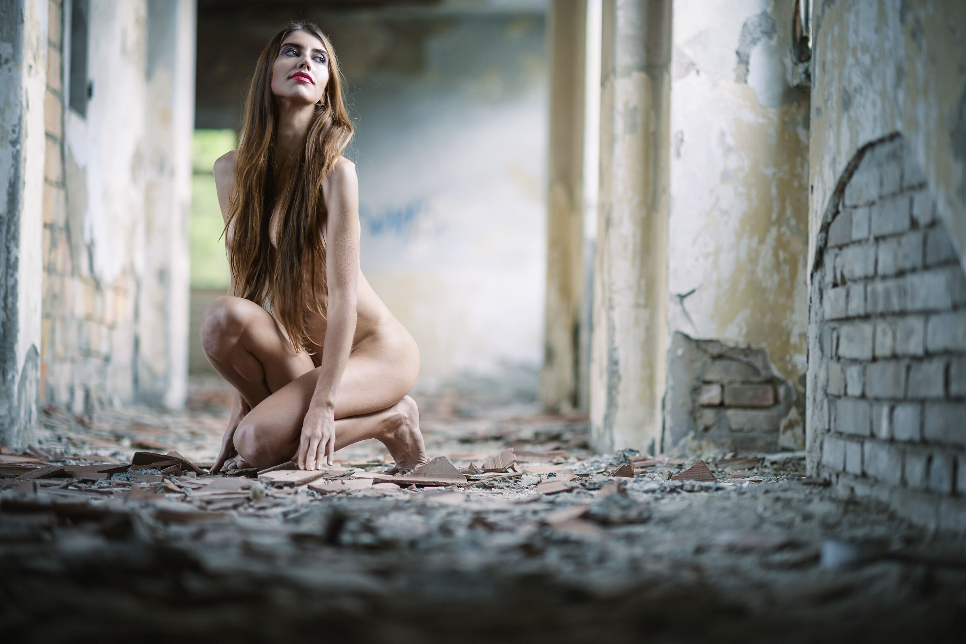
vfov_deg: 16.1
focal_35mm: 85
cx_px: 483
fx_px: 2281
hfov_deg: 23.9
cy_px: 322
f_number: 1.8
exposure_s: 1/100
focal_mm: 85
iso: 140
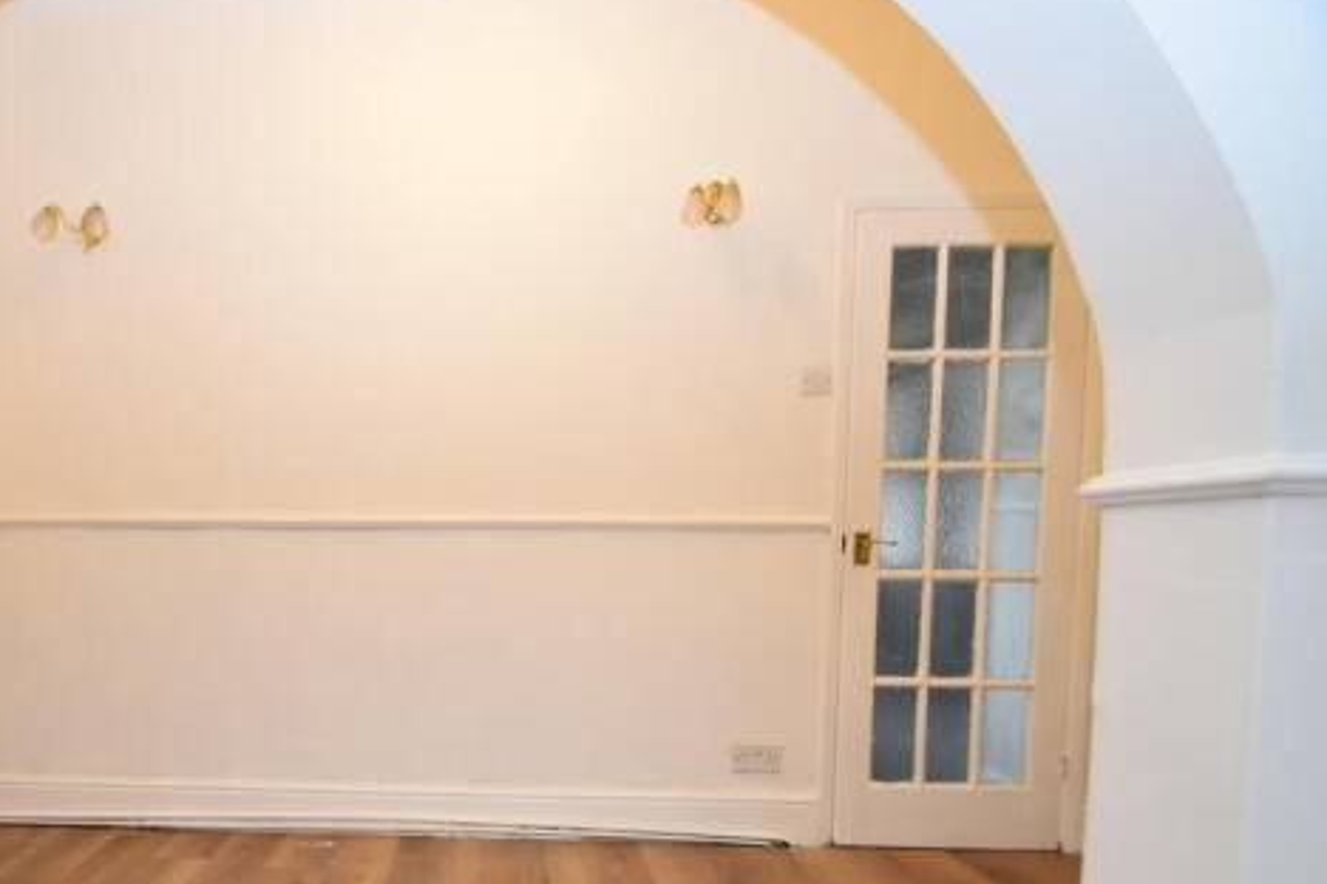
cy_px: 599
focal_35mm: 21
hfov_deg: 78.0
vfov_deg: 58.0
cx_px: 421
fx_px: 774
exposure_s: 1/80
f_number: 4.5
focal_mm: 10
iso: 800
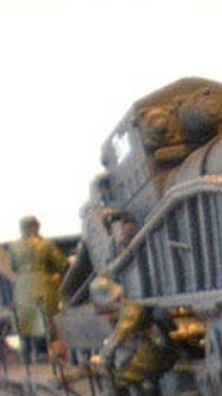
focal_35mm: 167
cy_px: 481
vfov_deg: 12.6
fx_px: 1751
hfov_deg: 6.8
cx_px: 573
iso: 400
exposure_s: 1/9.3
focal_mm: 7.4
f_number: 3.5
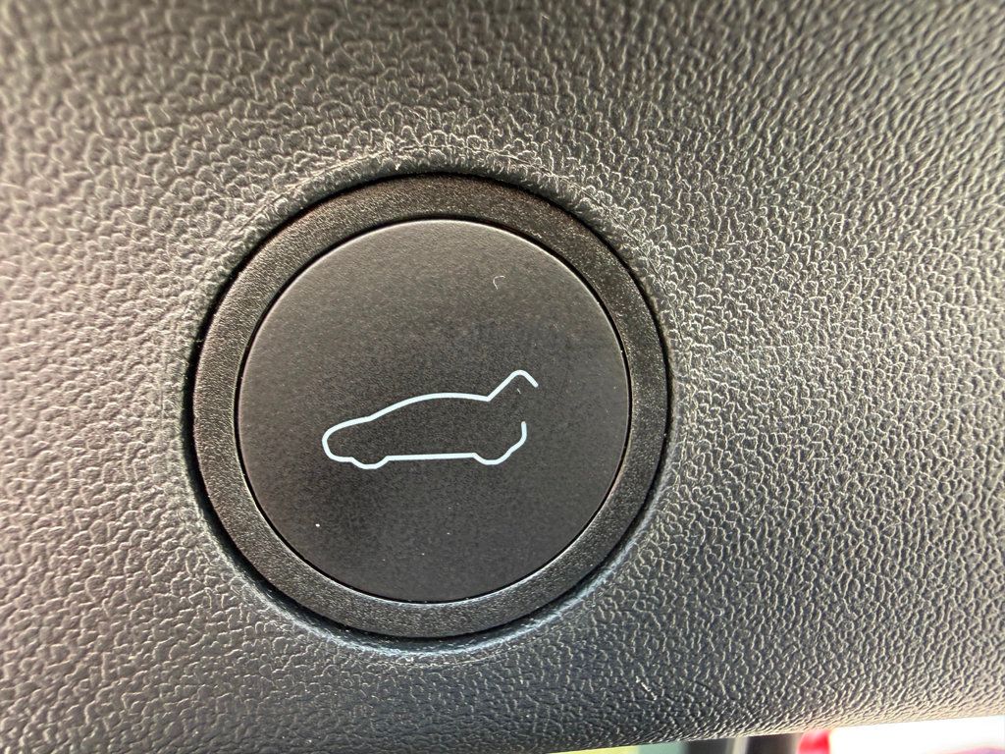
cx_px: 502
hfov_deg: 71.6
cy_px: 377
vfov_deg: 56.8
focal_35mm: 24
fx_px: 697
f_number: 2.2
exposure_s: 1/99
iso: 250
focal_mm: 2.22
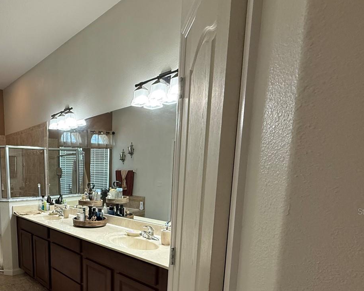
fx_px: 259
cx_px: 76
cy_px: 211
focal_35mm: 24
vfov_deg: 56.4
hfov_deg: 64.5
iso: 250
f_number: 2.2
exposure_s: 1/120
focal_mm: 2.22
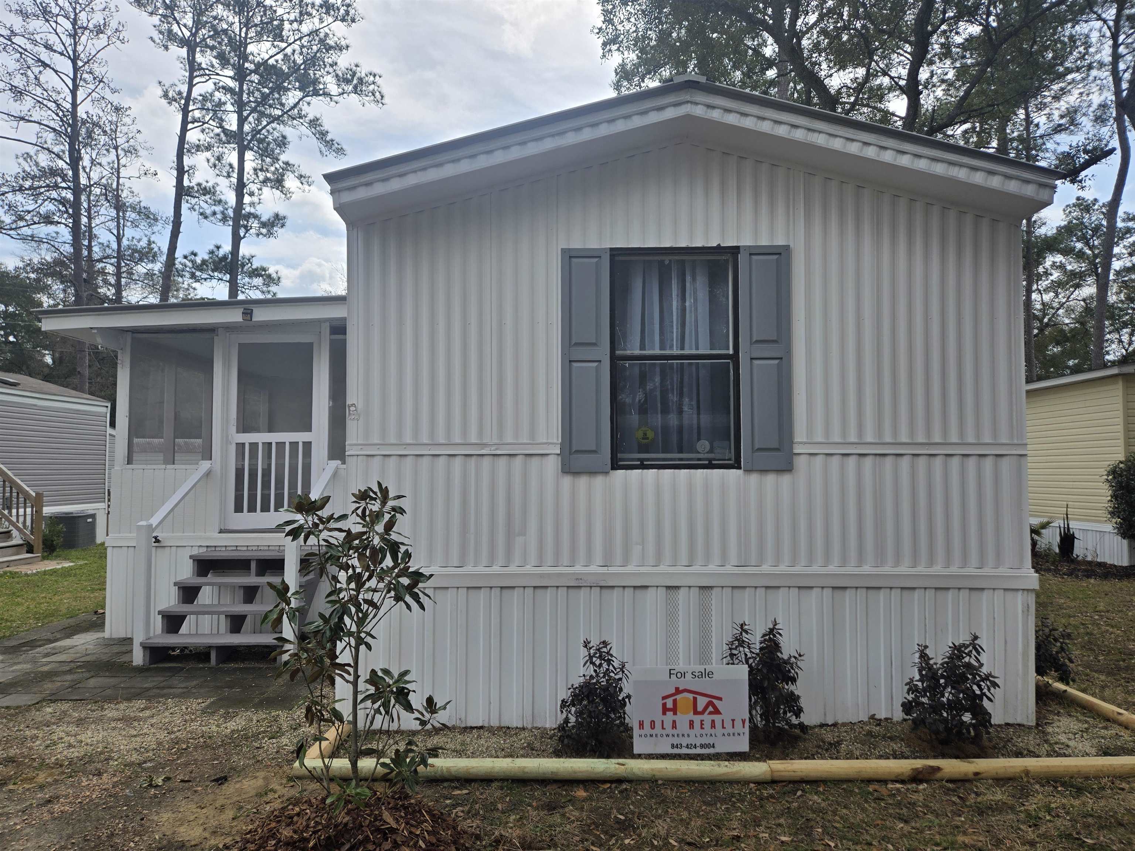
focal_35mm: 23
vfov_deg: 58.9
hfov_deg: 73.9
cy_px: 426
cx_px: 568
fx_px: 754
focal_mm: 5.4
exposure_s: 1/2679
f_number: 1.8
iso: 25
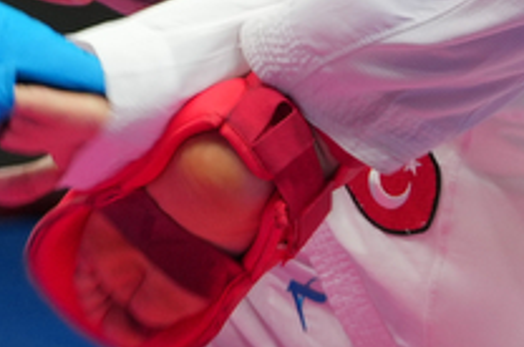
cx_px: 859
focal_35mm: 1371
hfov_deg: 1.5
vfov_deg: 1.0
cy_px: -596
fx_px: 19925
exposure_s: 1/1000
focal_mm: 178
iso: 500
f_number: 2.8
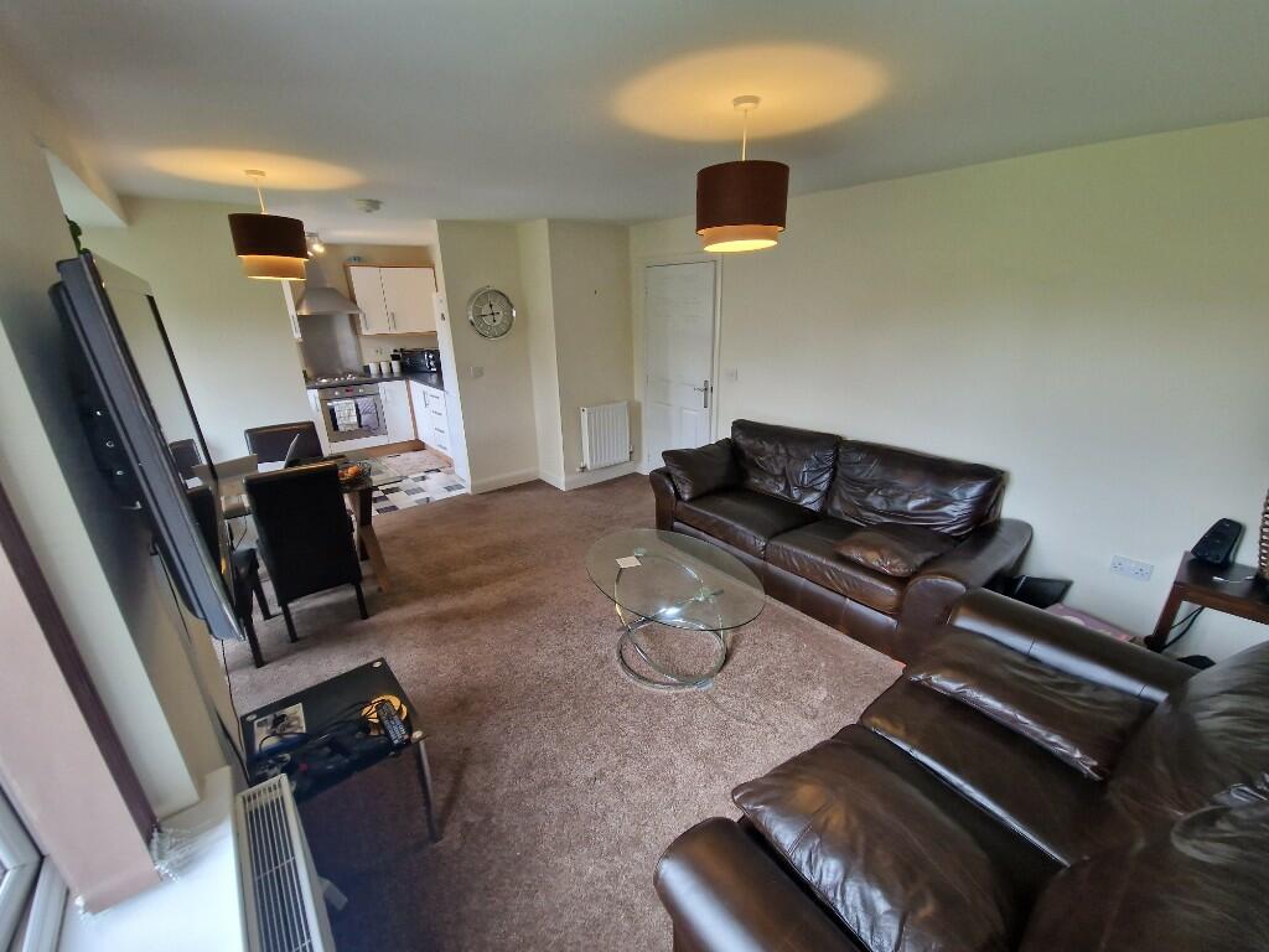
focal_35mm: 13
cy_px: 476
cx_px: 634
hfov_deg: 106.2
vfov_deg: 89.9
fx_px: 477
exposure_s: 1/50
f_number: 2.2
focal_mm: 2.2
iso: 160
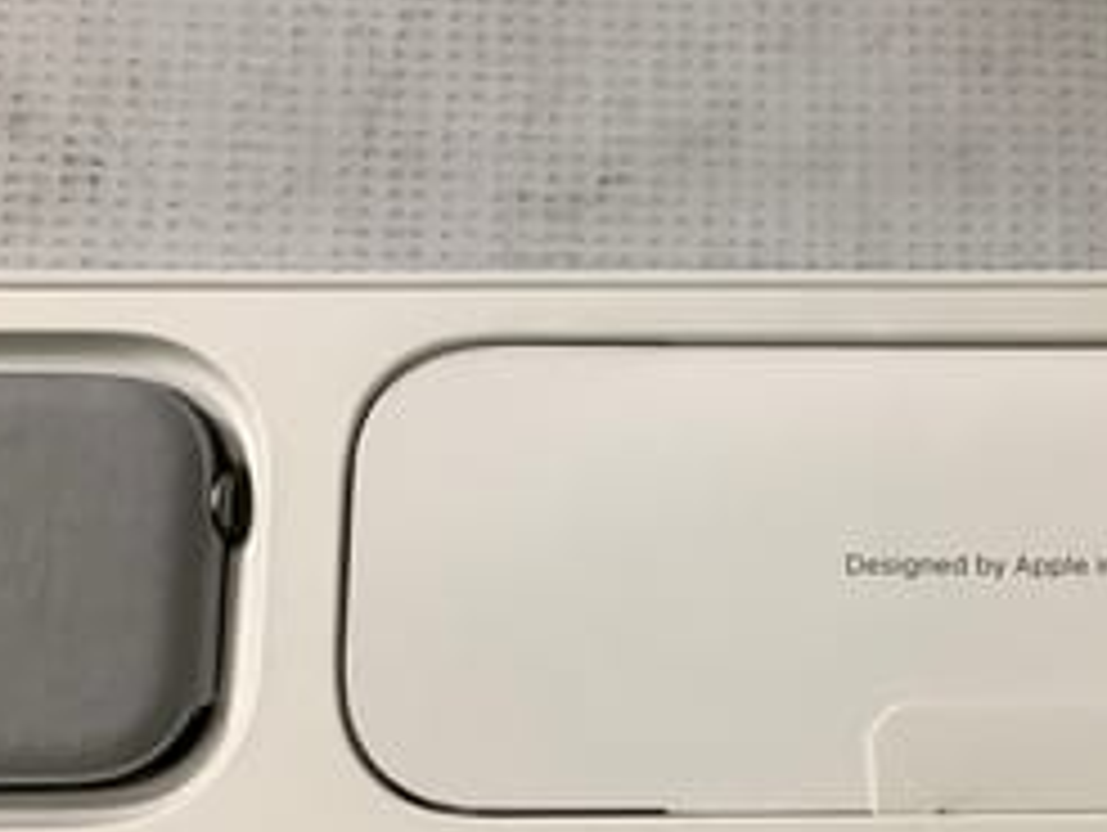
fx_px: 2017
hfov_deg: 30.5
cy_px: 542
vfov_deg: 23.2
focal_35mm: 63
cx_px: 702
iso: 100
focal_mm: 3.3
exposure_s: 1/50
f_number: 2.4
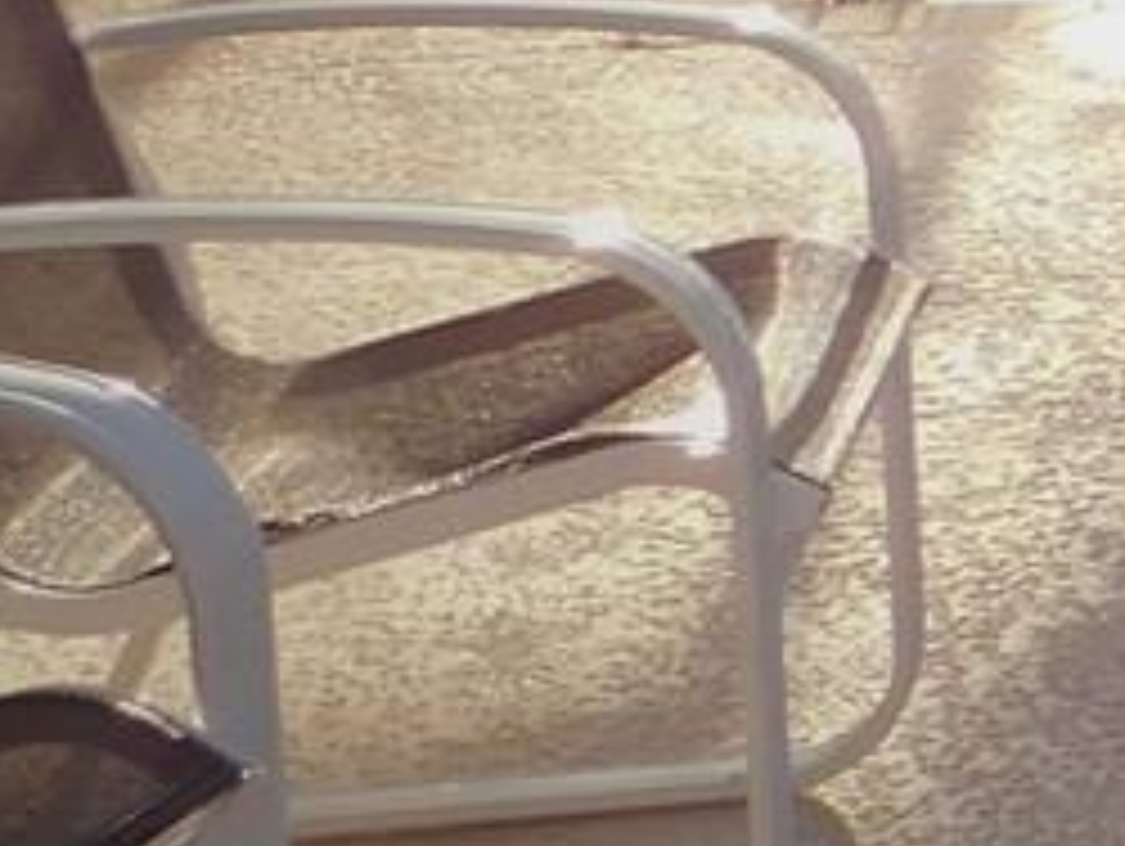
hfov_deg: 10.3
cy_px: -626
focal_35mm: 147
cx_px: 3195
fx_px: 4782
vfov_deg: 9.7
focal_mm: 4
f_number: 3
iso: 125
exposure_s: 1/500
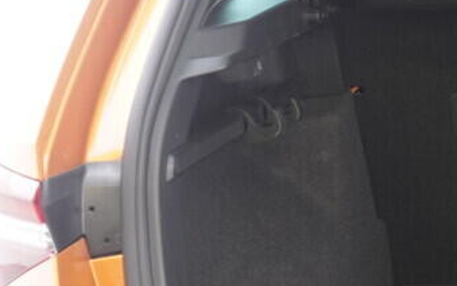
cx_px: 674
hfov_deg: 17.1
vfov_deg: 11.8
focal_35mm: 111
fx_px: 1383
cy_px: 161
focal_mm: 24
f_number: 2.8
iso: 500
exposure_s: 1/40
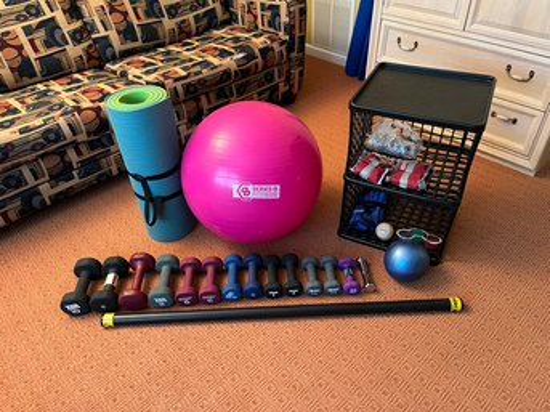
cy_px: 206
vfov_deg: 53.0
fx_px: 413
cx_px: 275
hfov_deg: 67.3
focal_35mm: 26
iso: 500
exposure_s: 1/40
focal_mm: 5.1
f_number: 1.6
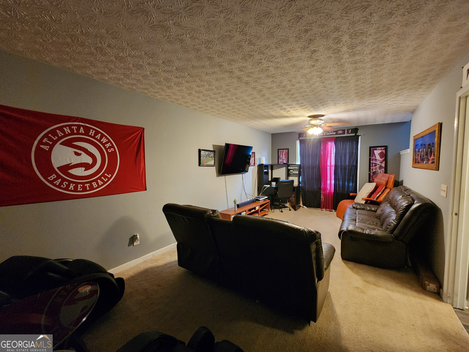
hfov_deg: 106.2
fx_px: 176
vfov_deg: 89.9
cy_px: 176
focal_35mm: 13
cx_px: 234
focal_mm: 2.2
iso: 640
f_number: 2.2
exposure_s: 1/30
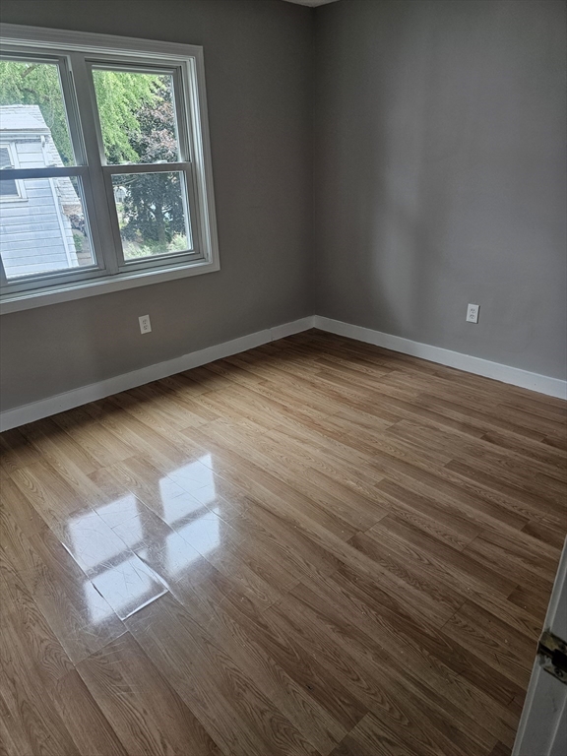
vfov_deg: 73.9
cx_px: 284
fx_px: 502
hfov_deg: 58.9
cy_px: 378
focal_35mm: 23
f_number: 1.7
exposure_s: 1/207
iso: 125
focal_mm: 6.3
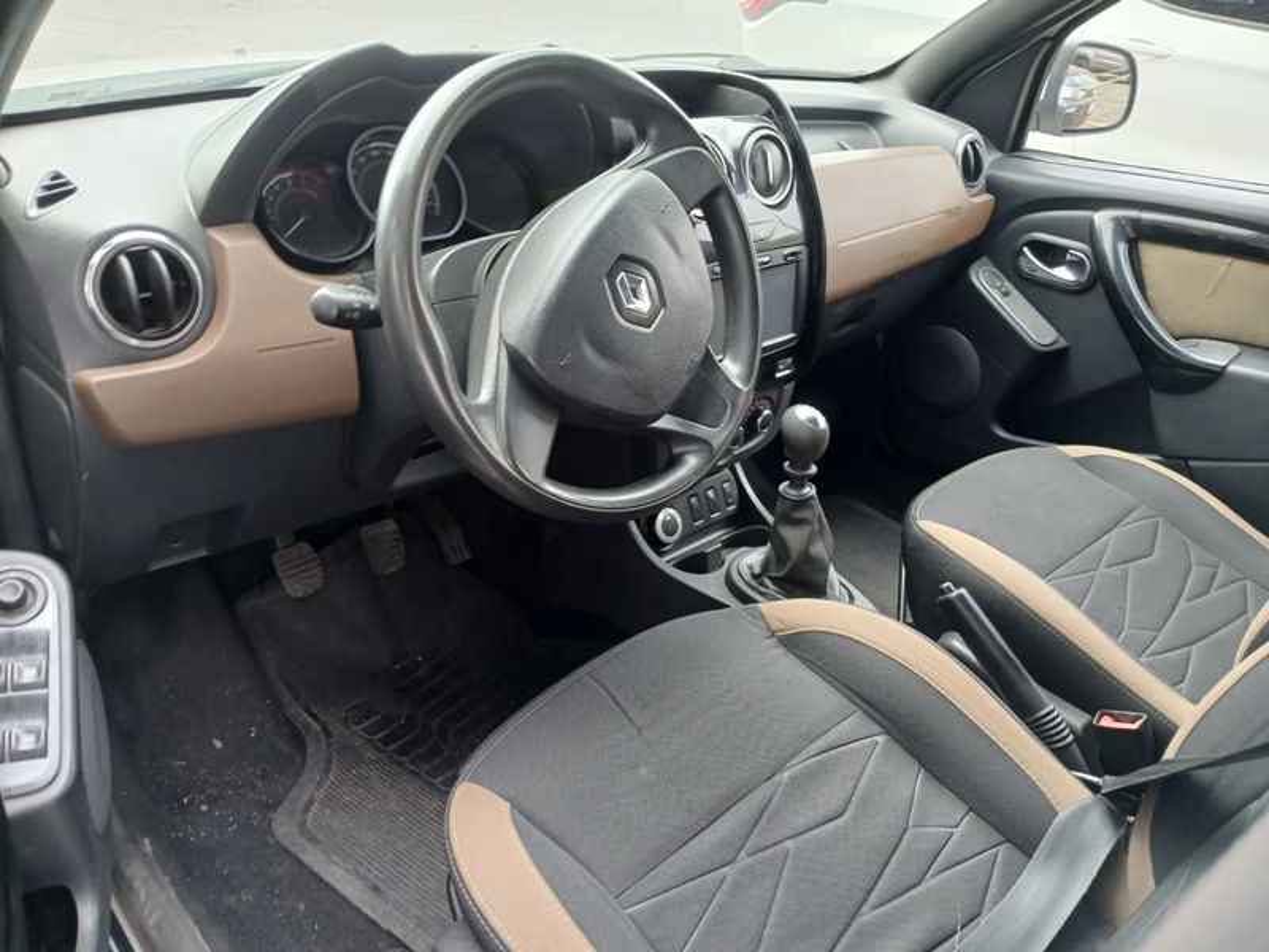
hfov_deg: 67.3
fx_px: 953
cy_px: 476
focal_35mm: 26
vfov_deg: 53.1
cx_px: 634
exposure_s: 1/60
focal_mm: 3.98
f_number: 1.8
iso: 50
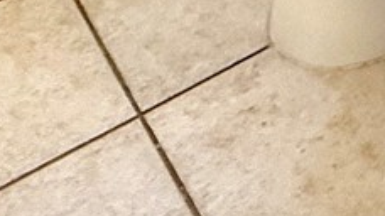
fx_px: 1092
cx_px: 630
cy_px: -655
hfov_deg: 17.3
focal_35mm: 107
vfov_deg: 7.6
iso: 160
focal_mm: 2.22
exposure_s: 1/120
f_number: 2.2
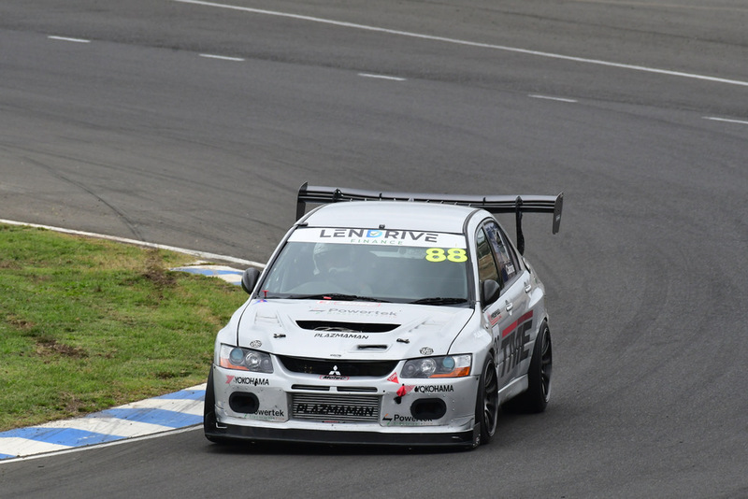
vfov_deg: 1.8
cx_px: 374
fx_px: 15588
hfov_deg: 2.7
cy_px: 250
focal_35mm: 750
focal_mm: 500
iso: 800
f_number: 11
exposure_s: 1/640
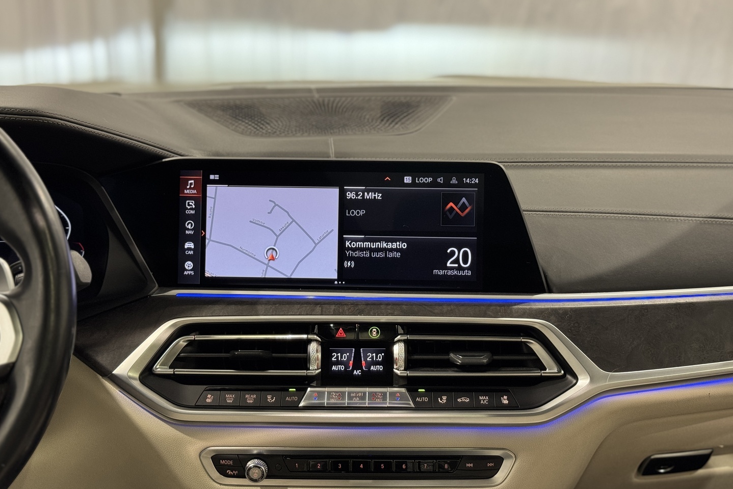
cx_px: 366
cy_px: 240
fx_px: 1018
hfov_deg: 39.6
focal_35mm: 50
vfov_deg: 27.0
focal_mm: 6.76
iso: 100
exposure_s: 1/50
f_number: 1.78
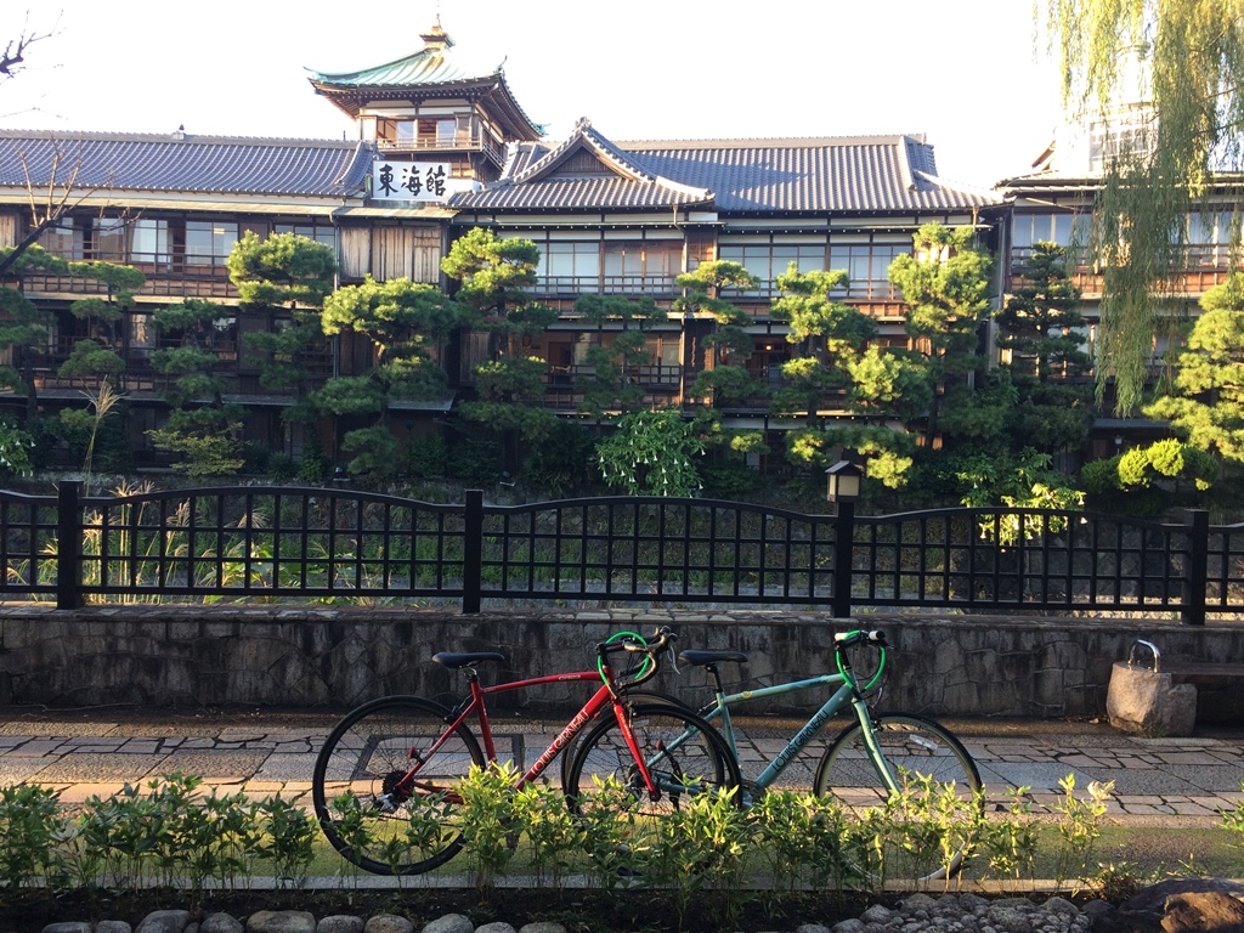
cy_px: 466
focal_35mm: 29
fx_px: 1042
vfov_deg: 48.2
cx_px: 622
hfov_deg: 61.7
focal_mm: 4.15
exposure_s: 1/130
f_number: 2.2
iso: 32
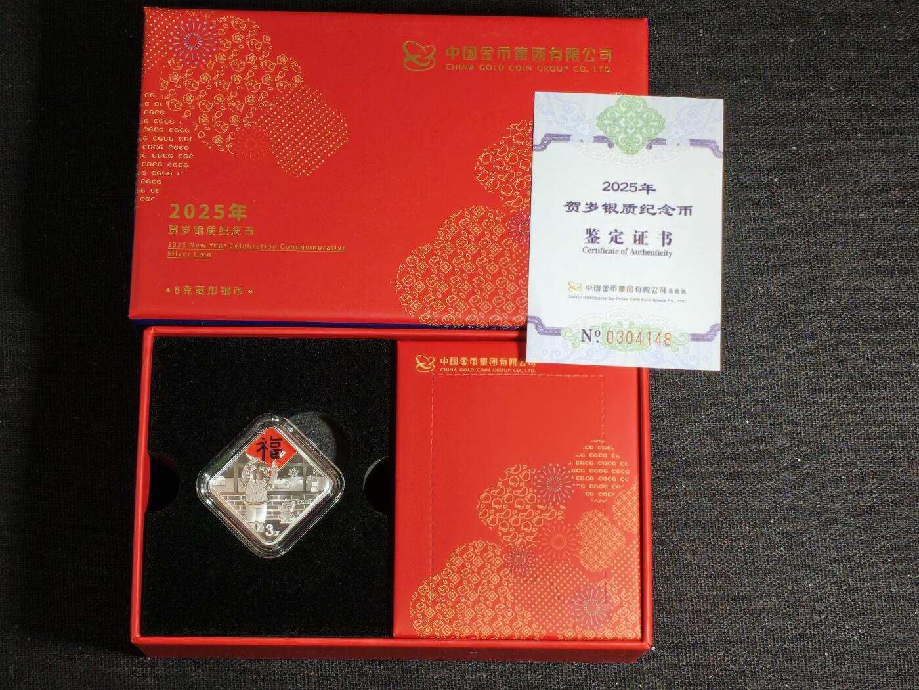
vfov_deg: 18.0
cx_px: 460
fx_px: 2177
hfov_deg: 23.8
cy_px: 345
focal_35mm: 82
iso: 50
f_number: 1.5
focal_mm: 4.94
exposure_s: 1/360
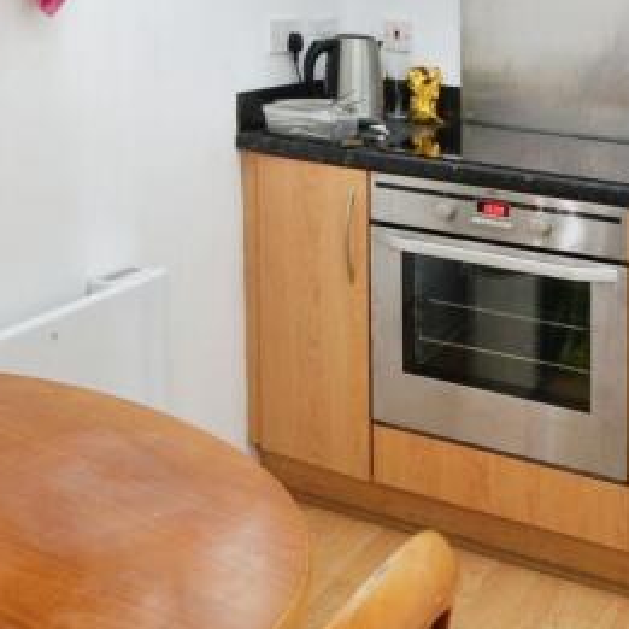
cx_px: 347
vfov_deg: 32.0
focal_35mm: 50
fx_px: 1028
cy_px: 40
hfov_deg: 34.0
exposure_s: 1/60
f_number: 4
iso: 640
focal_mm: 10
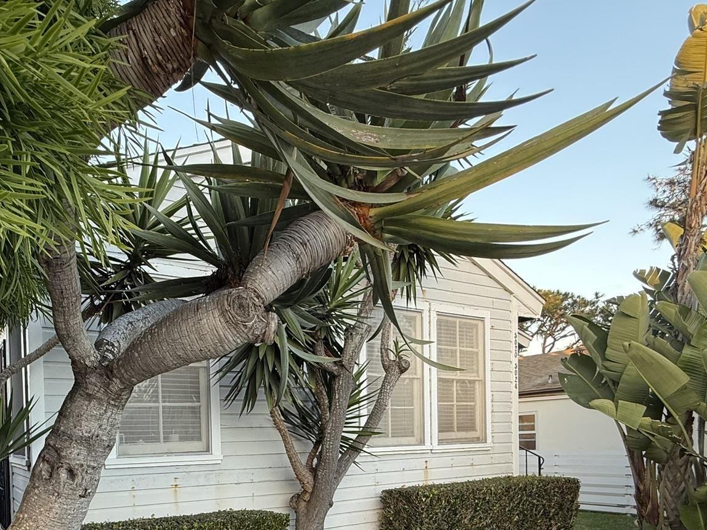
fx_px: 511
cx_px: 192
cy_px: 450
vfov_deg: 50.3
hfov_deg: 65.9
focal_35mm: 25
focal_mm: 2.22
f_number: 2.2
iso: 125
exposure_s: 1/99
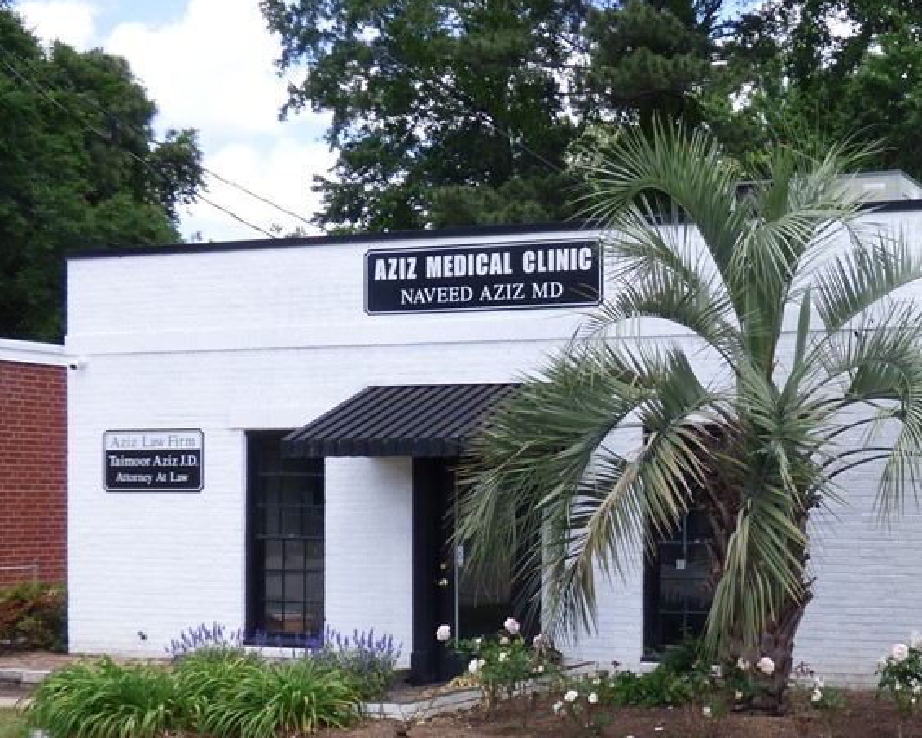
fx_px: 1638
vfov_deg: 25.2
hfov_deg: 30.5
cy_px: 516
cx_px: 771
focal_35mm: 60
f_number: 3.4
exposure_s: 1/500
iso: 100
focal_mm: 5.97
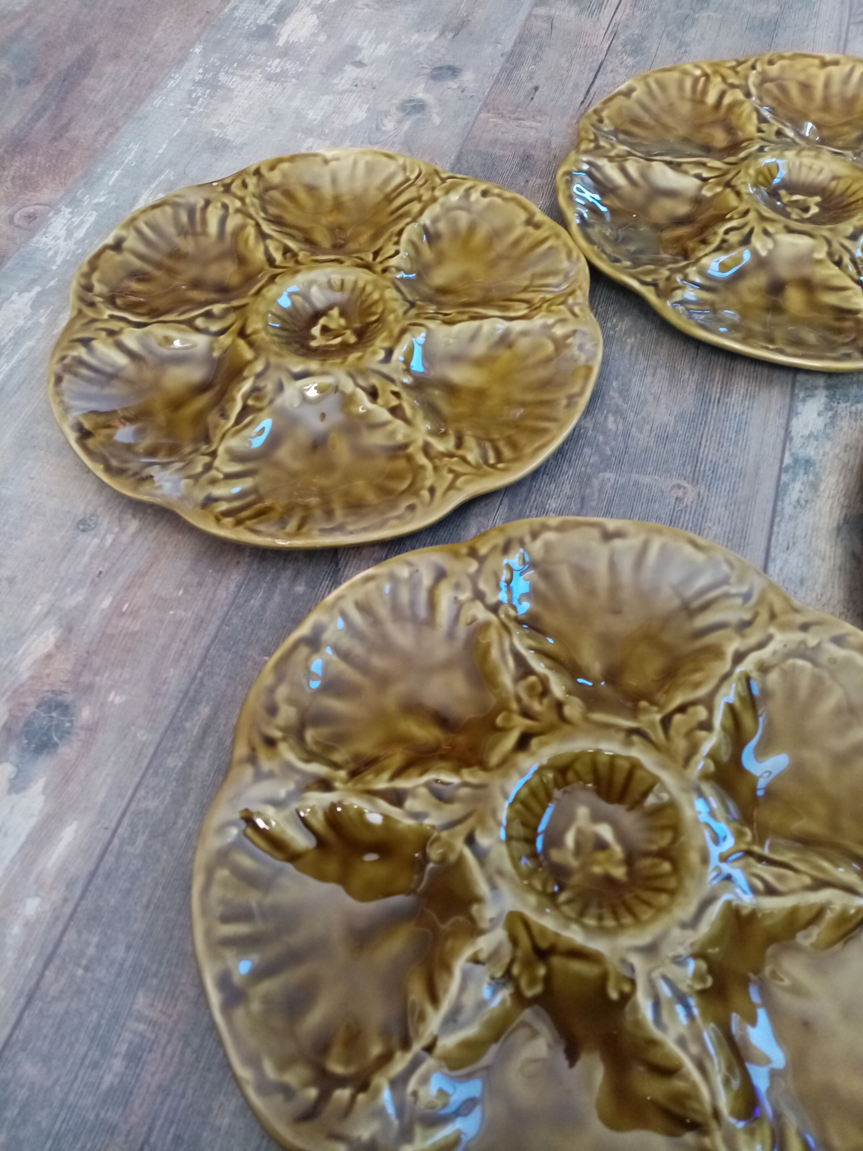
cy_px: 576
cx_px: 432
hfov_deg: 53.1
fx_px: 864
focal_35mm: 26
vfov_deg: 67.3
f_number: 1.8
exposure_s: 1/33.3
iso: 178
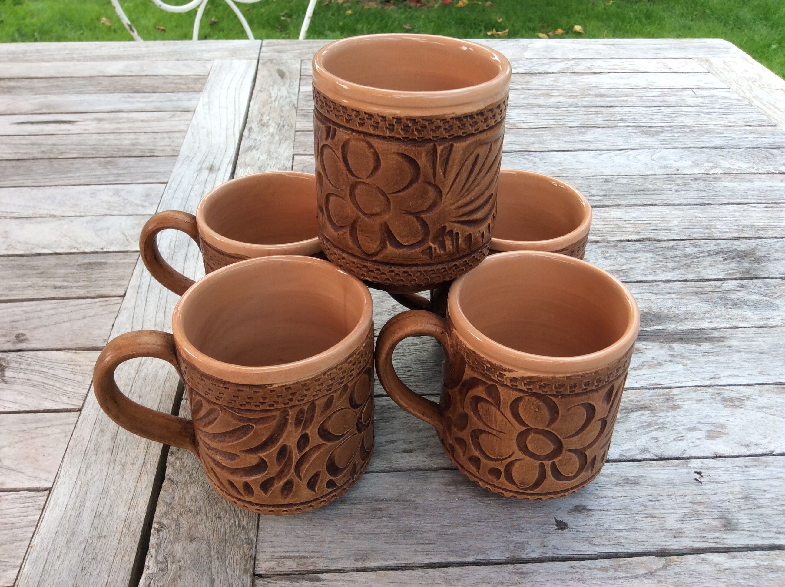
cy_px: 294
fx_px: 725
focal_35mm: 32
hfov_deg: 56.9
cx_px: 392
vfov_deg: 44.1
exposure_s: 1/241
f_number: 2.4
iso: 32
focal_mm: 3.3
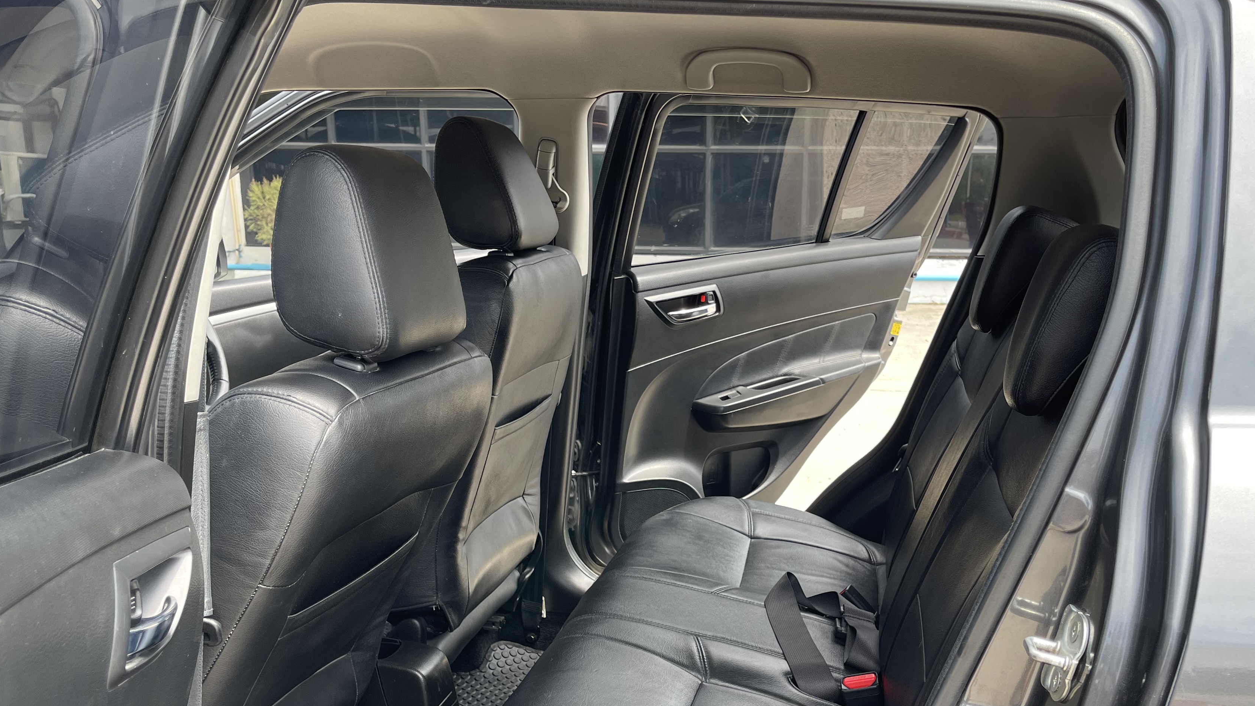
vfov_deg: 34.2
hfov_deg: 57.9
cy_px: 495
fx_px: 1132
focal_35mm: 34
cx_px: 698
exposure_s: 1/332
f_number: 1.6
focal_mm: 5.1
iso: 32
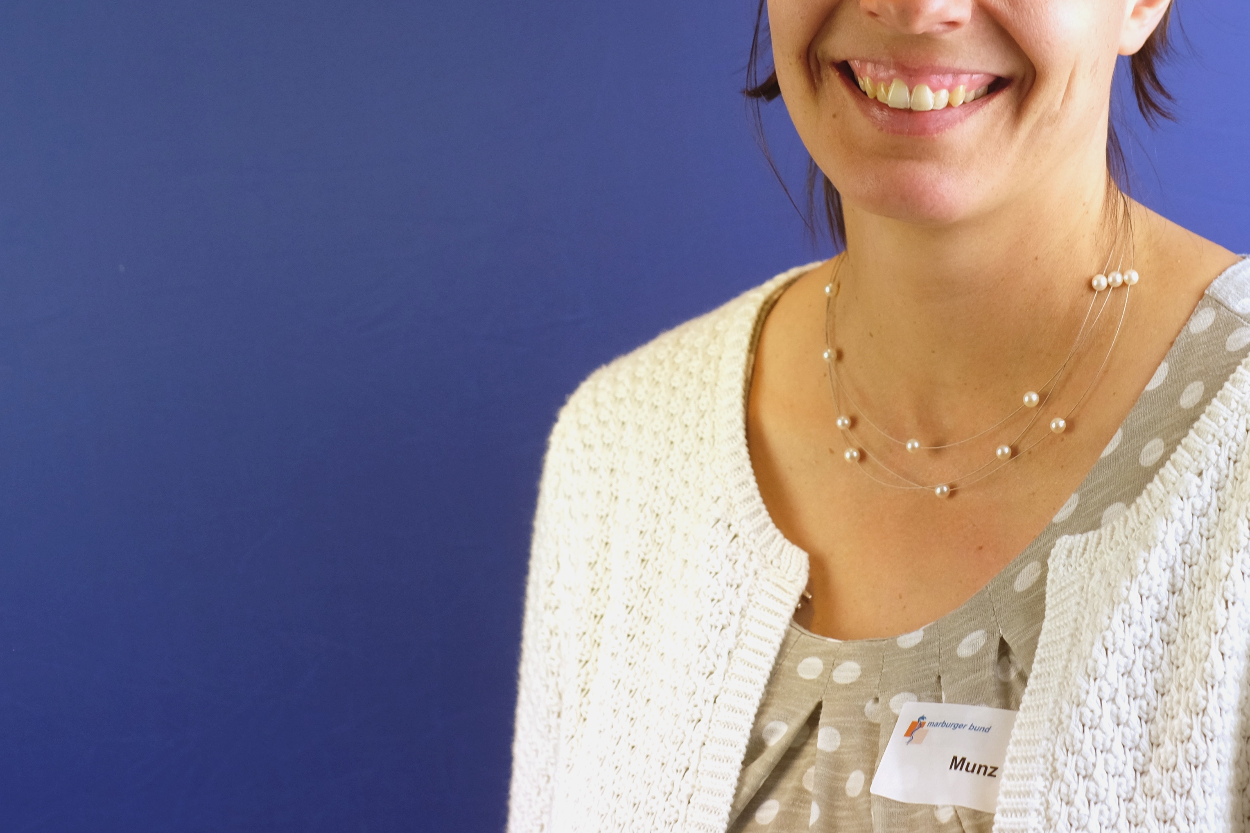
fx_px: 2951
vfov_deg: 16.0
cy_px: 169
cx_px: 927
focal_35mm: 85
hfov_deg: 23.7
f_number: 3.2
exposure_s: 1/180
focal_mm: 35
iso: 500
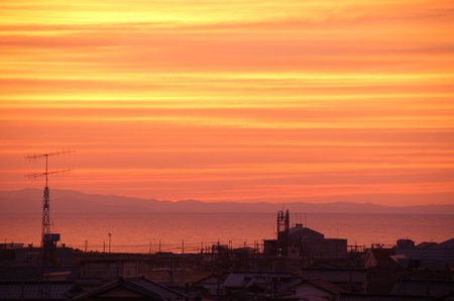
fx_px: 2114
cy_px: 150
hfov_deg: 12.3
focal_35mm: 168
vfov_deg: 8.1
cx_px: 227
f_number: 8
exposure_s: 1/50
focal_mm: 112
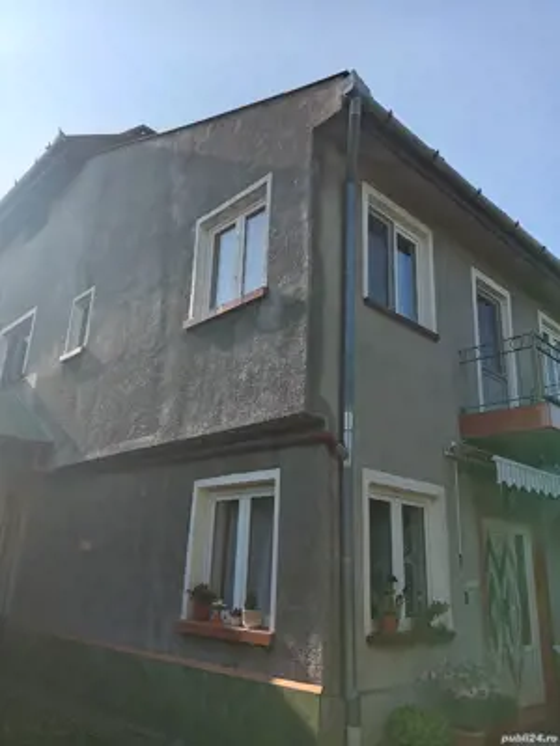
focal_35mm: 27
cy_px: 373
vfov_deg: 65.3
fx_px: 582
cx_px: 280
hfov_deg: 51.4
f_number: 1.8
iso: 100
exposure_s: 1/379
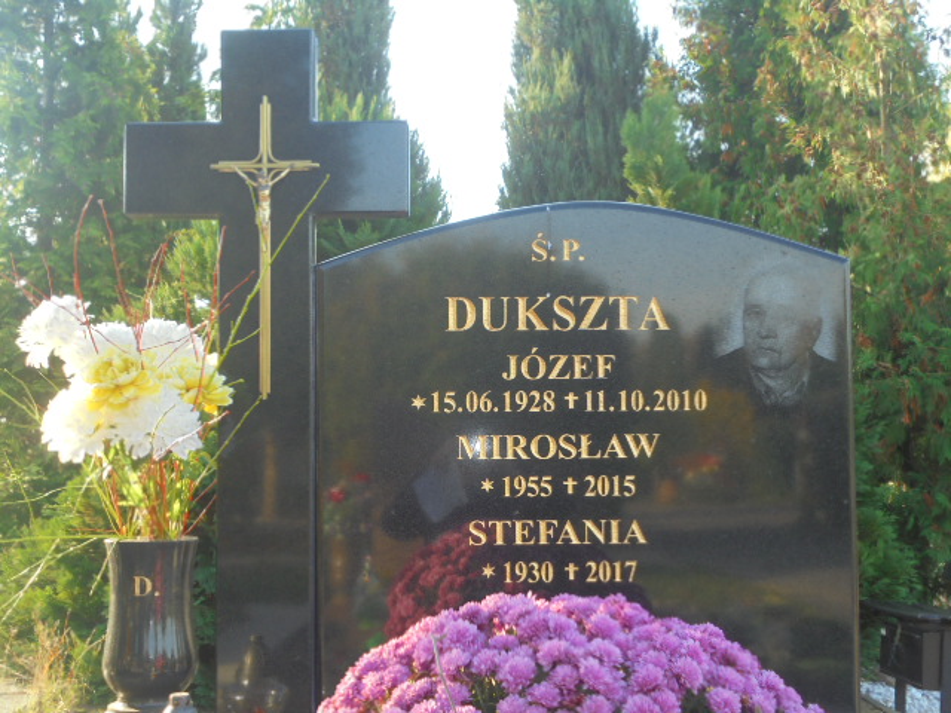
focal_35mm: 49
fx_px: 1346
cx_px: 476
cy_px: 356
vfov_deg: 29.7
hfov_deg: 38.9
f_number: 4.8
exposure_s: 1/60
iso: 100
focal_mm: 8.9
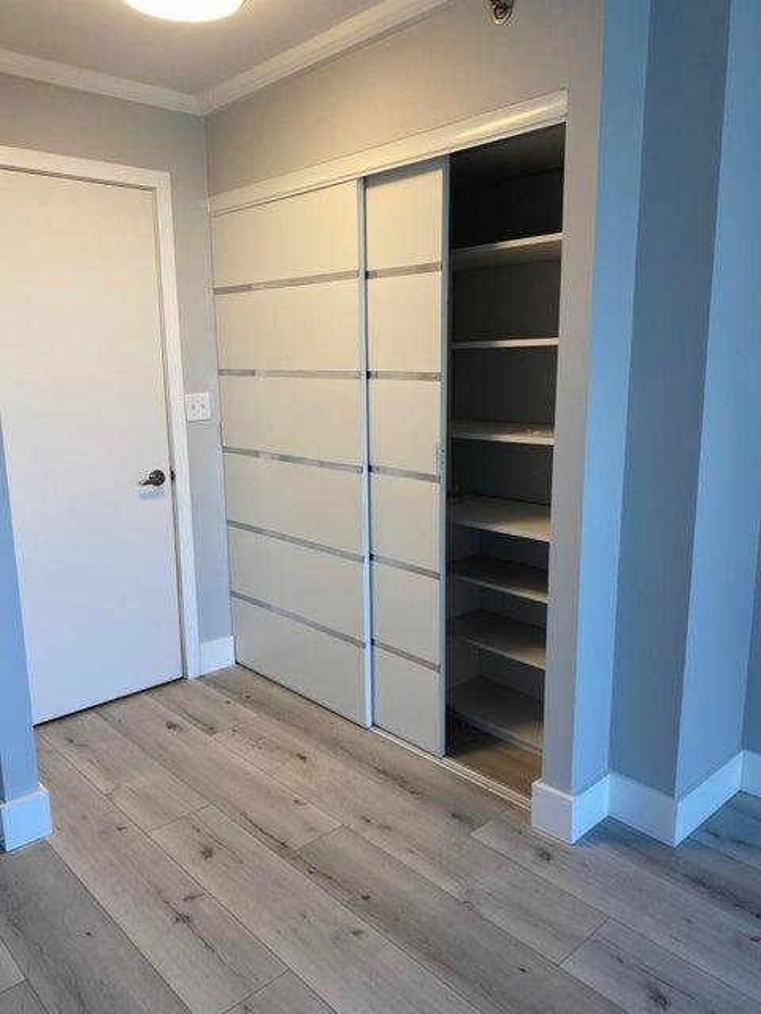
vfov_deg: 67.3
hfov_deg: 53.1
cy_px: 507
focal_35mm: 26
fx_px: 762
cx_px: 380
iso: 64
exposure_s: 1/60
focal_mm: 4.25
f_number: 1.8
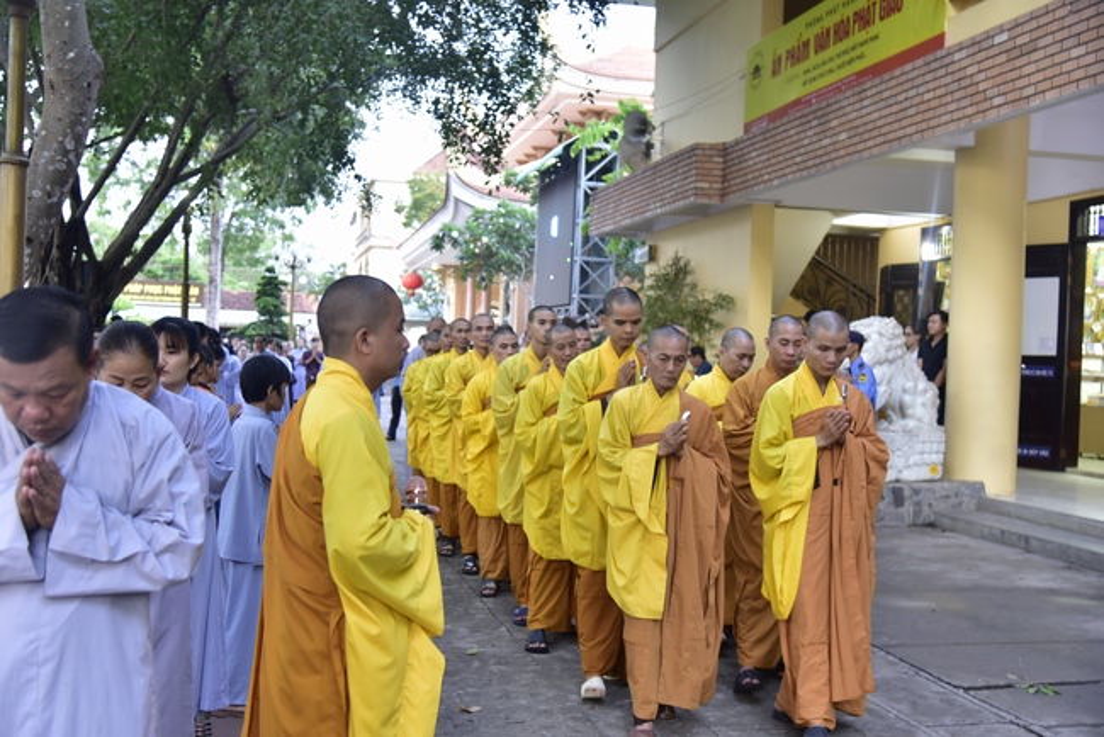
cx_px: 552
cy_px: 368
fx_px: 1350
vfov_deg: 30.5
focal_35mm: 44
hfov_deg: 44.5
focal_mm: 44
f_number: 4
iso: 1000
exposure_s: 1/25
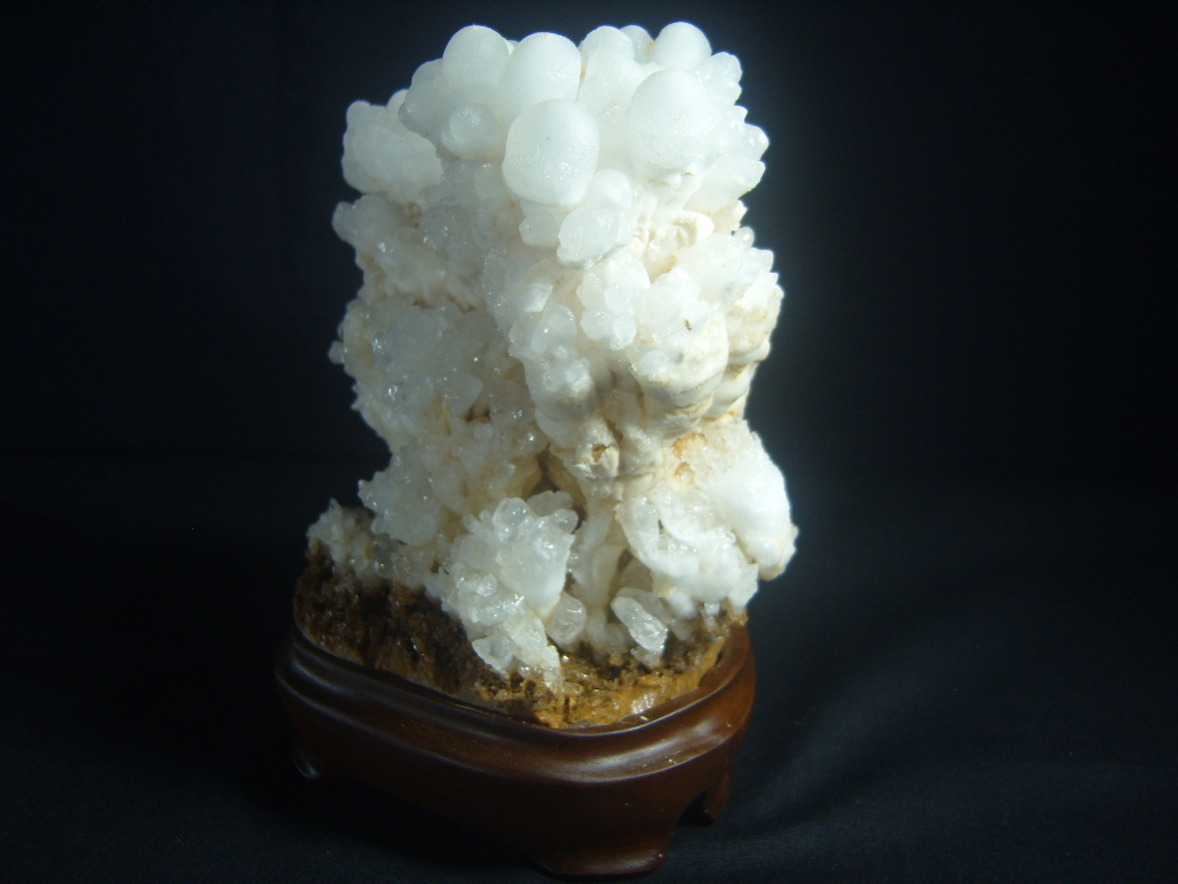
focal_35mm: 35
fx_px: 1191
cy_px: 442
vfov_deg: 40.7
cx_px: 589
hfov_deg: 52.6
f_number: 7.1
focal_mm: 7.4
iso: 80
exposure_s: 1/90
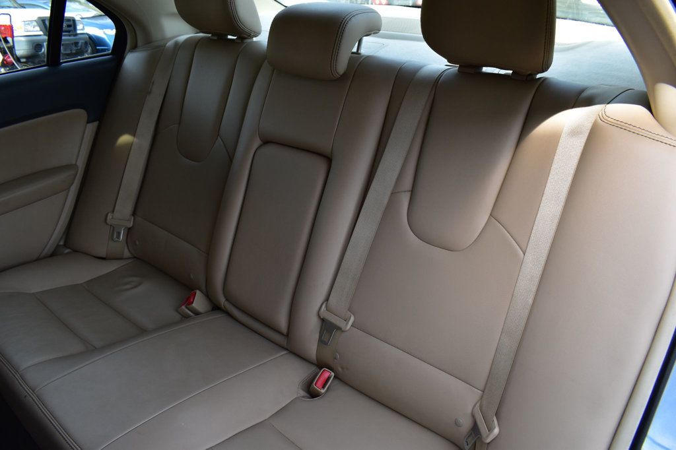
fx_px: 507
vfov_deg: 47.9
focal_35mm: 27
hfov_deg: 67.4
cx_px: 338
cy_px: 225
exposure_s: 1/125
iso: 400
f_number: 9
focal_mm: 18
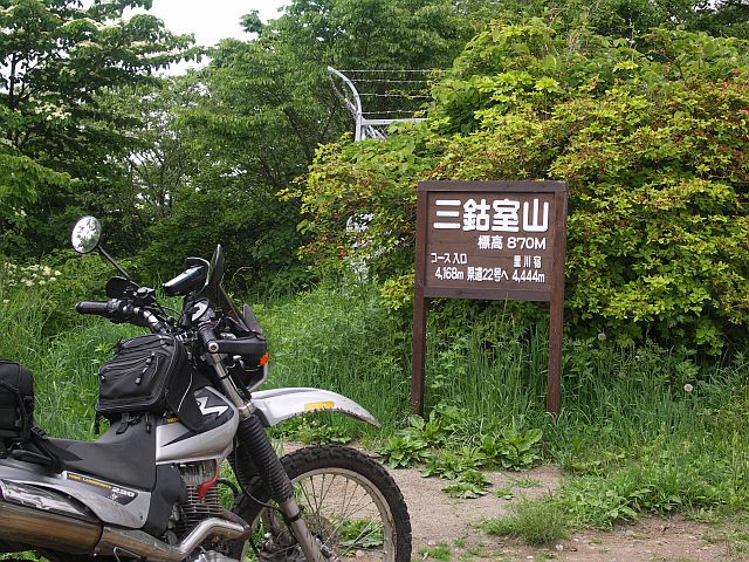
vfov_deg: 21.9
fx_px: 1450
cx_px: 374
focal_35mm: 67
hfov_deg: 29.0
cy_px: 281
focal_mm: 17.3
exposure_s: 1/100
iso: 50
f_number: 5.6
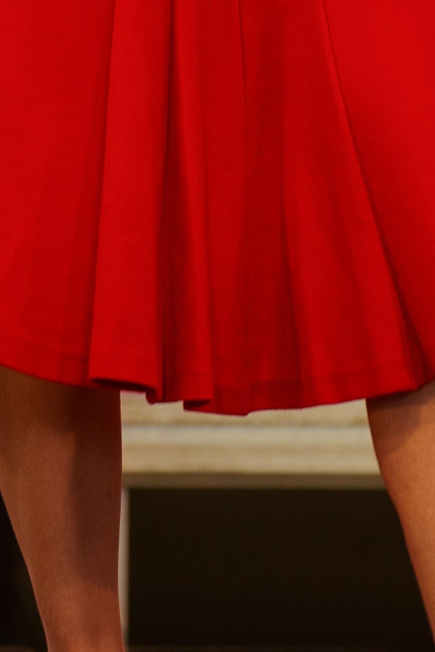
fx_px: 11504
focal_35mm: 635
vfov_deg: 3.2
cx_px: 82
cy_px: -312
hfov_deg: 2.2
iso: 500
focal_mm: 150
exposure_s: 1/200
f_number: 2.8
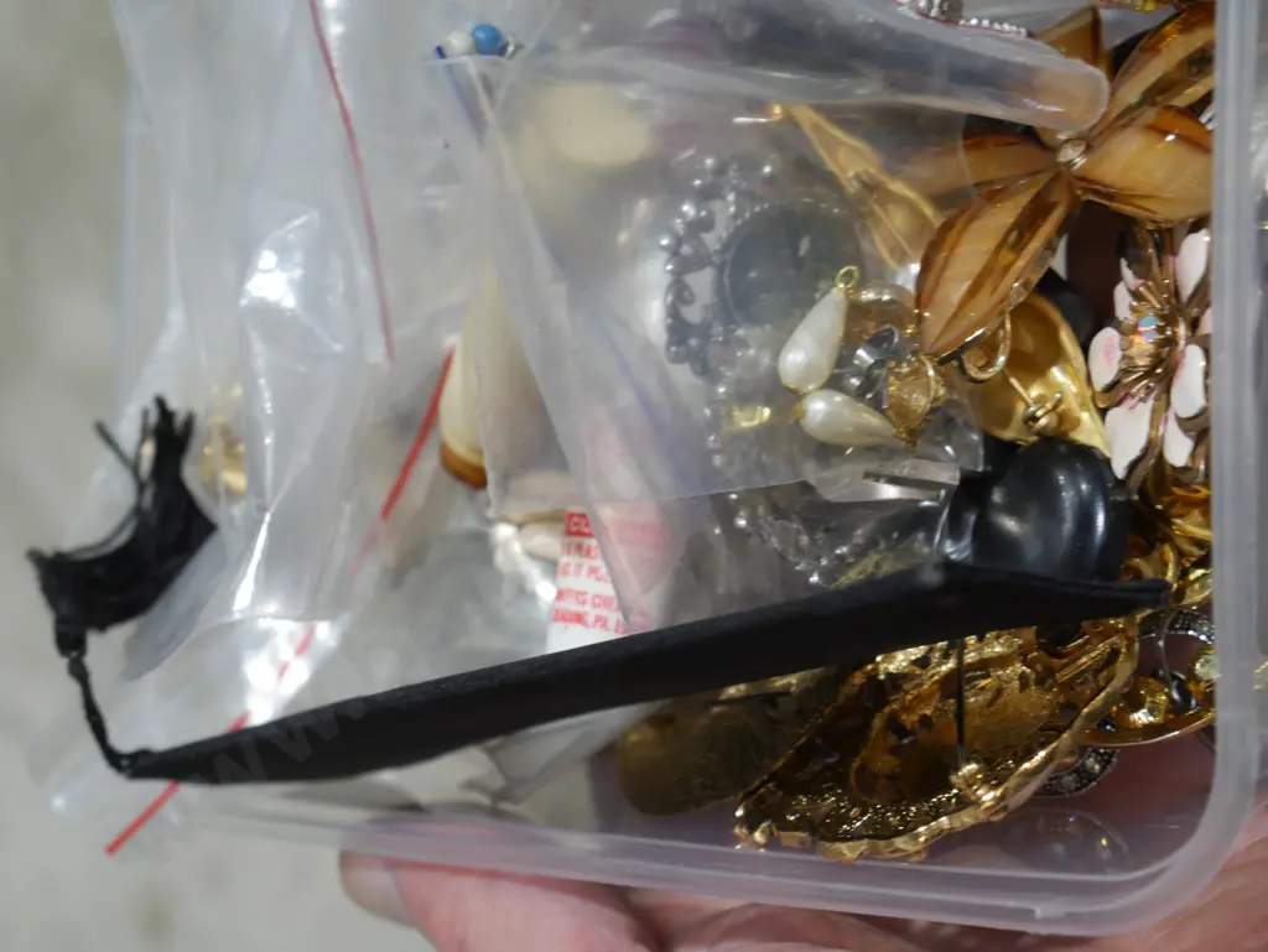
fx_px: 2419
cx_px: 634
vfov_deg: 22.3
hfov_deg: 29.4
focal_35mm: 66
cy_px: 476
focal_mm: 33
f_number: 6.3
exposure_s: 1/80
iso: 1000
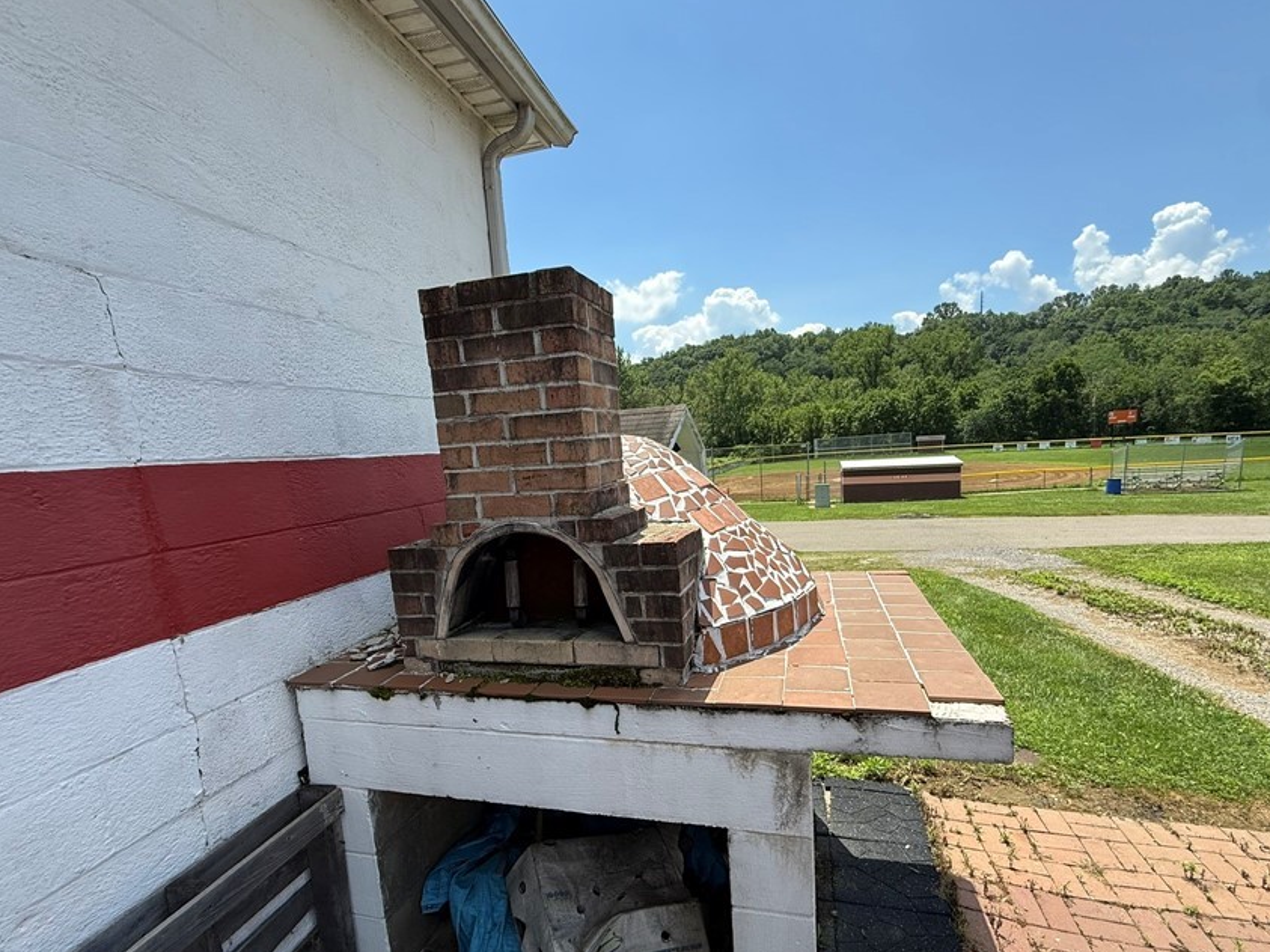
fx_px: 624
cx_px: 639
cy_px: 539
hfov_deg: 91.0
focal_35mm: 17
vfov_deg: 74.4
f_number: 2.2
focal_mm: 2.22
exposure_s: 1/1534
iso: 50
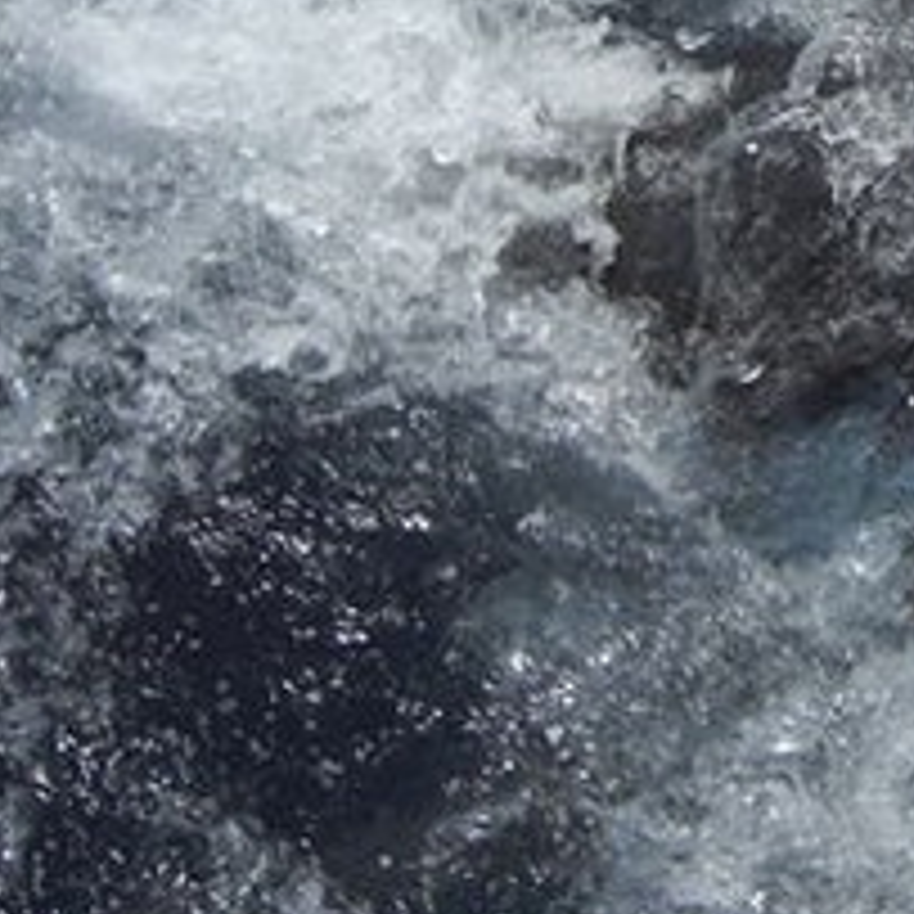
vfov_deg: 16.4
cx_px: 1022
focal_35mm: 104
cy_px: 27
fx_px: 3107
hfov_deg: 16.2
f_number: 8
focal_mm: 7.9
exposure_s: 1/400
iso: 80
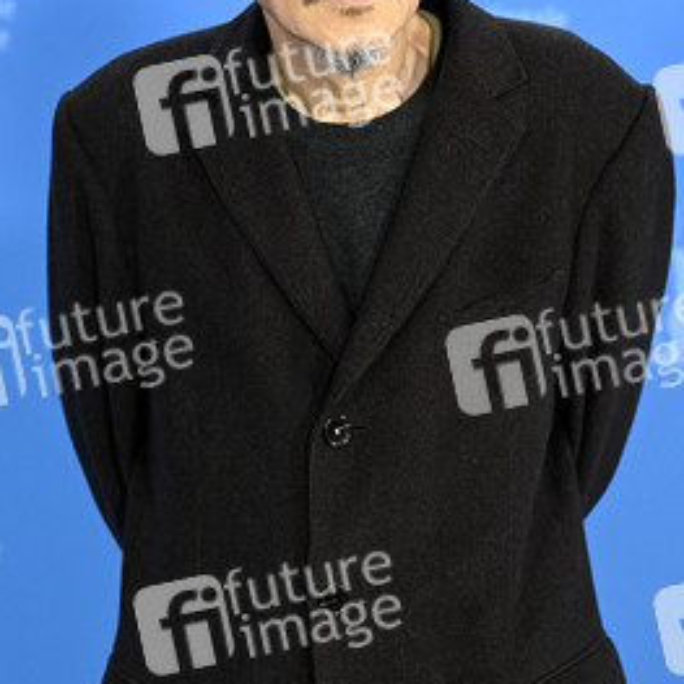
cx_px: 343
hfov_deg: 11.3
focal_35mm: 155
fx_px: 3465
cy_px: 224
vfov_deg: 11.3
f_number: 4
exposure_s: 1/640
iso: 3200
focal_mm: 120
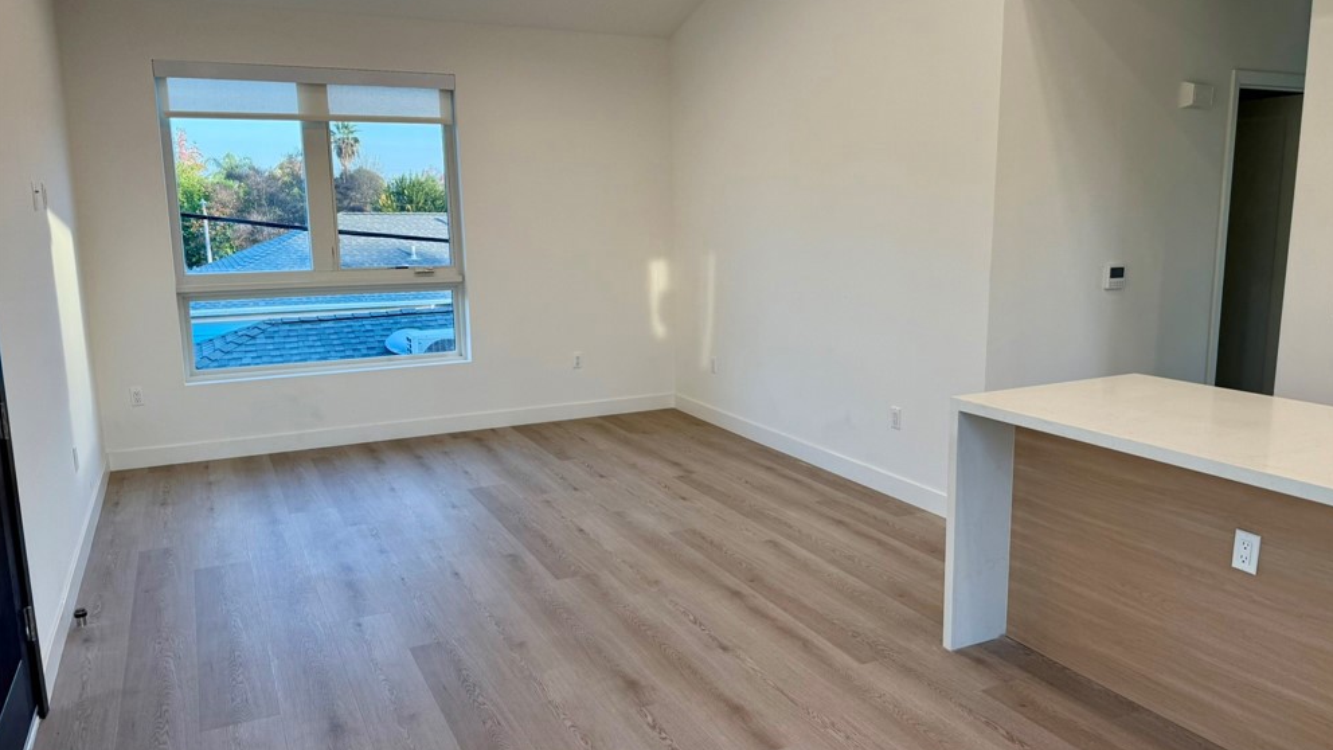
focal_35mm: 27
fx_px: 954
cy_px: 378
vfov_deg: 42.9
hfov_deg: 69.9
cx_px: 681
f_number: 1.78
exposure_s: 1/178
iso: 80
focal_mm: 6.76
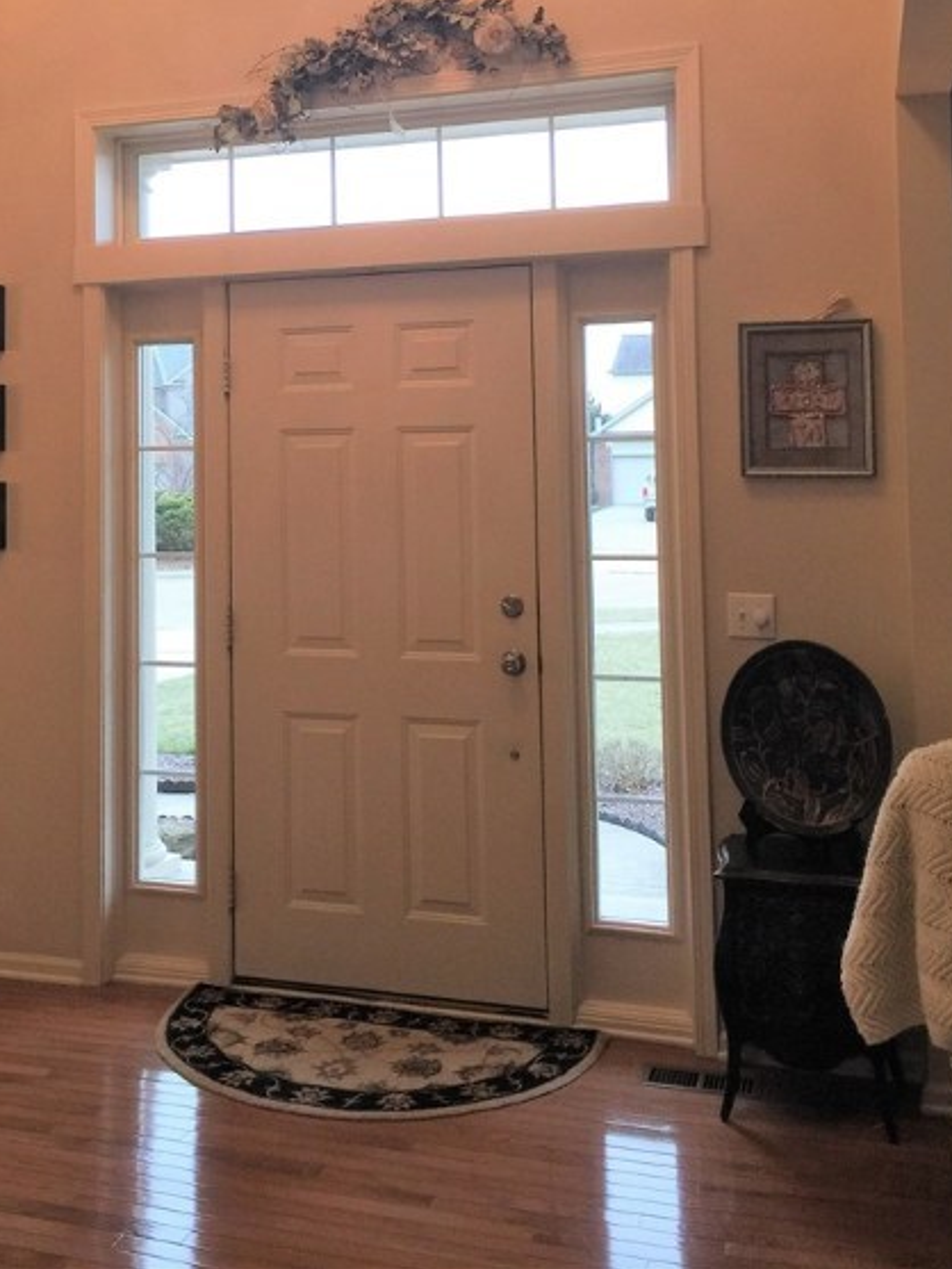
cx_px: 328
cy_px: 396
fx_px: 1466
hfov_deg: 35.7
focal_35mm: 40
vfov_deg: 45.9
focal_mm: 4.15
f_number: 2.2
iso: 50
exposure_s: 1/30
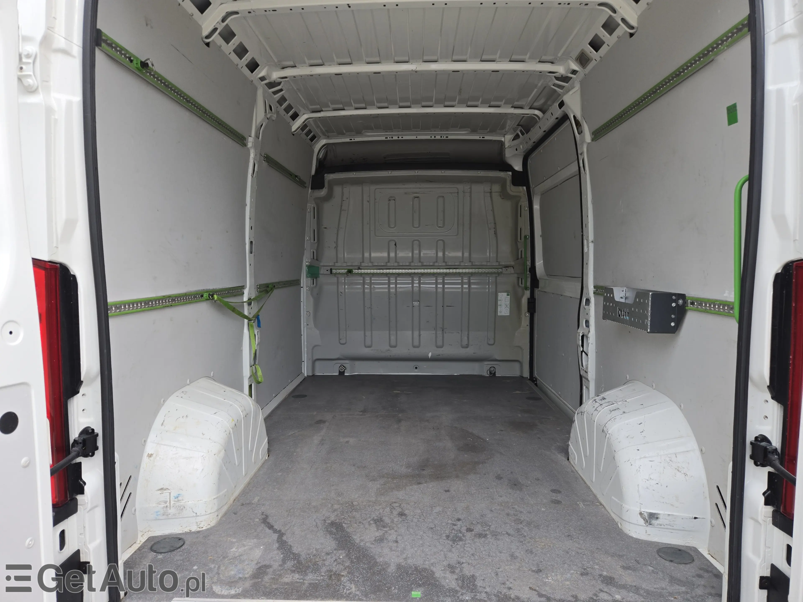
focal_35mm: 23
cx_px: 402
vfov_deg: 58.9
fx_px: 534
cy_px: 301
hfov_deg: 73.9
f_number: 1.8
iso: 80
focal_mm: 5.4
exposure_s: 1/180
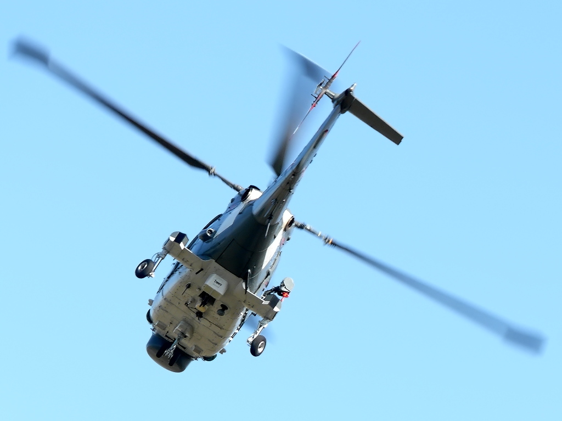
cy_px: 210
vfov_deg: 4.9
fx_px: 4933
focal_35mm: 304
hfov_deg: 6.5
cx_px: 281
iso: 100
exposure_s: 1/200
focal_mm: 49.9
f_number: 5
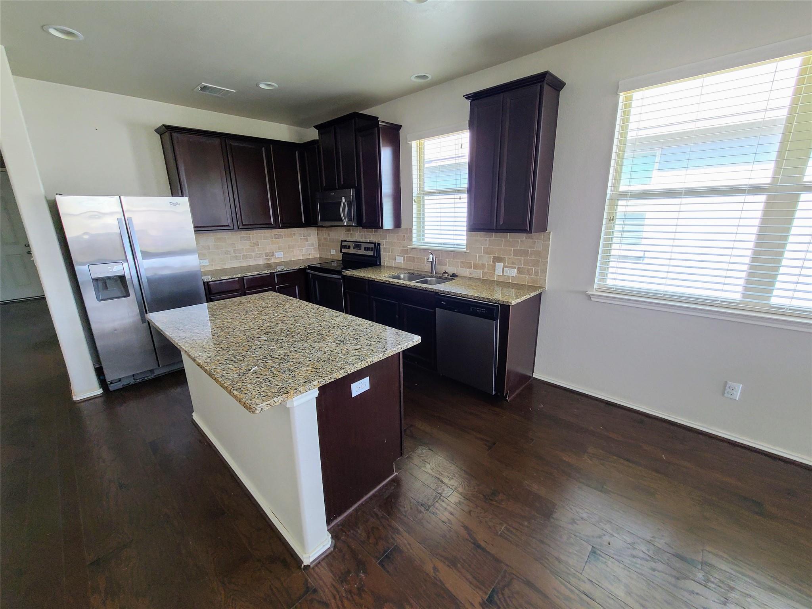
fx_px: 305
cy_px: 304
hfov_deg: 106.2
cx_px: 406
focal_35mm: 13
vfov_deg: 89.9
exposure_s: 1/58
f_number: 2.2
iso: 160
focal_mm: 2.2
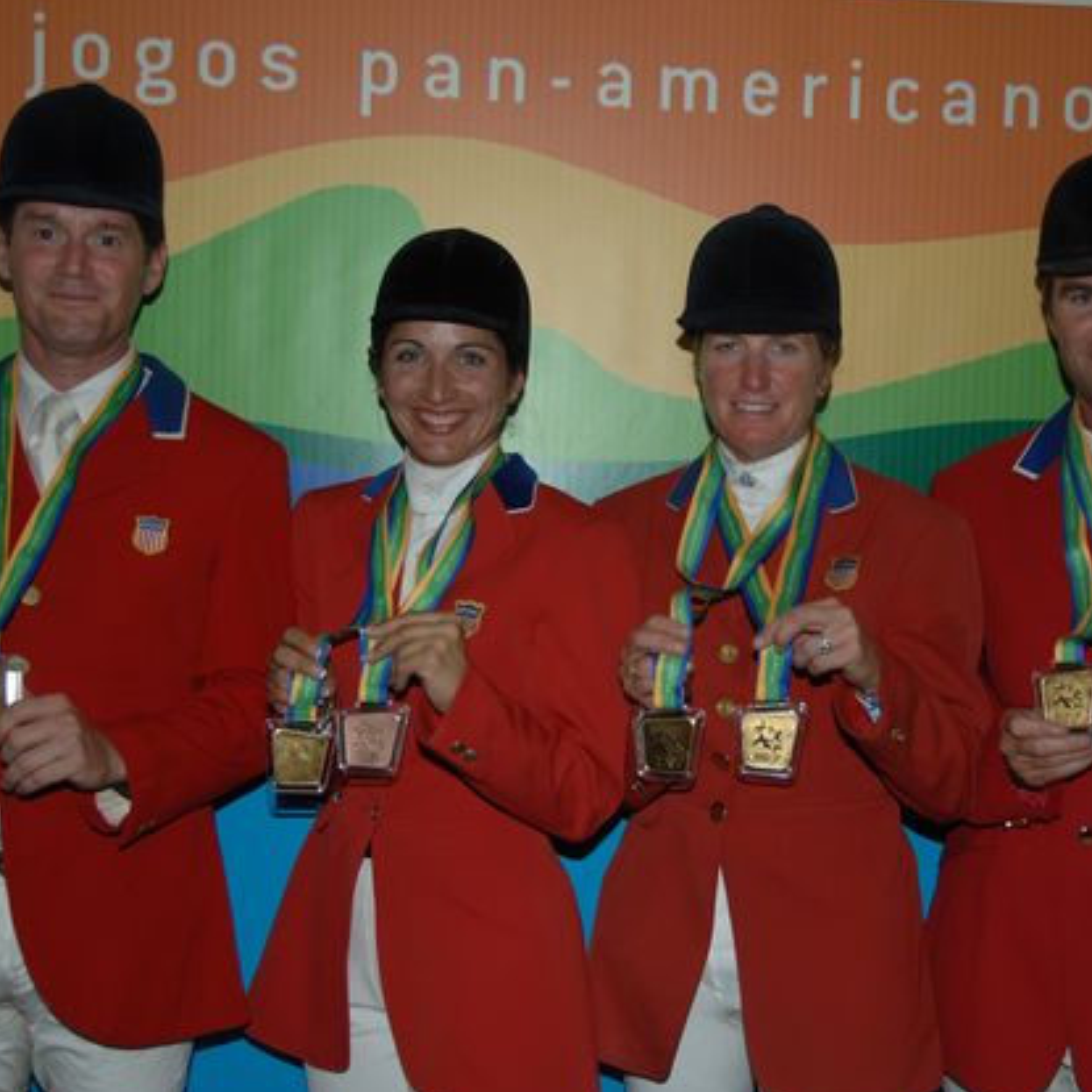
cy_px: 551
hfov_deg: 33.3
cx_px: 645
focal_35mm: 51
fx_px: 1820
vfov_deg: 33.4
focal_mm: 26
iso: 200
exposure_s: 1/125
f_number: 4
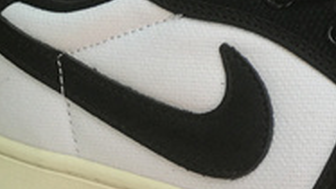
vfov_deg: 4.9
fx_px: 2191
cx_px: 489
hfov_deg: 8.6
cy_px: -8
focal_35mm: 246
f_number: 2.8
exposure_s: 1/100
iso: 20
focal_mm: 6.6
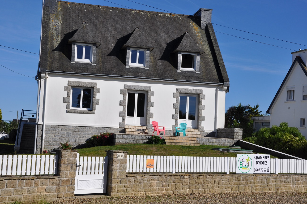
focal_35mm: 57
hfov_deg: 35.1
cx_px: 154
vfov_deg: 23.7
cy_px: 102
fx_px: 485
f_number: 11
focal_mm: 38
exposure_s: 1/500
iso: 200
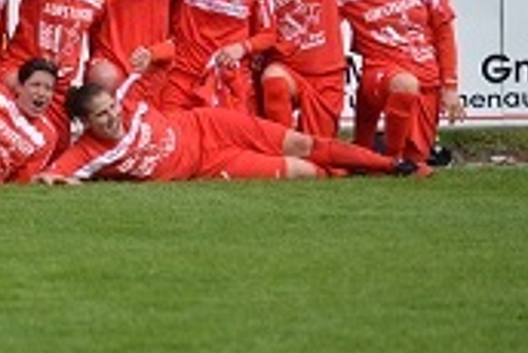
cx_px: -201
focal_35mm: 760
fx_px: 11156
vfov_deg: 1.8
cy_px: -60
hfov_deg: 2.7
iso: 400
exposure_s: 1/1600
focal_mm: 180
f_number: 5.6
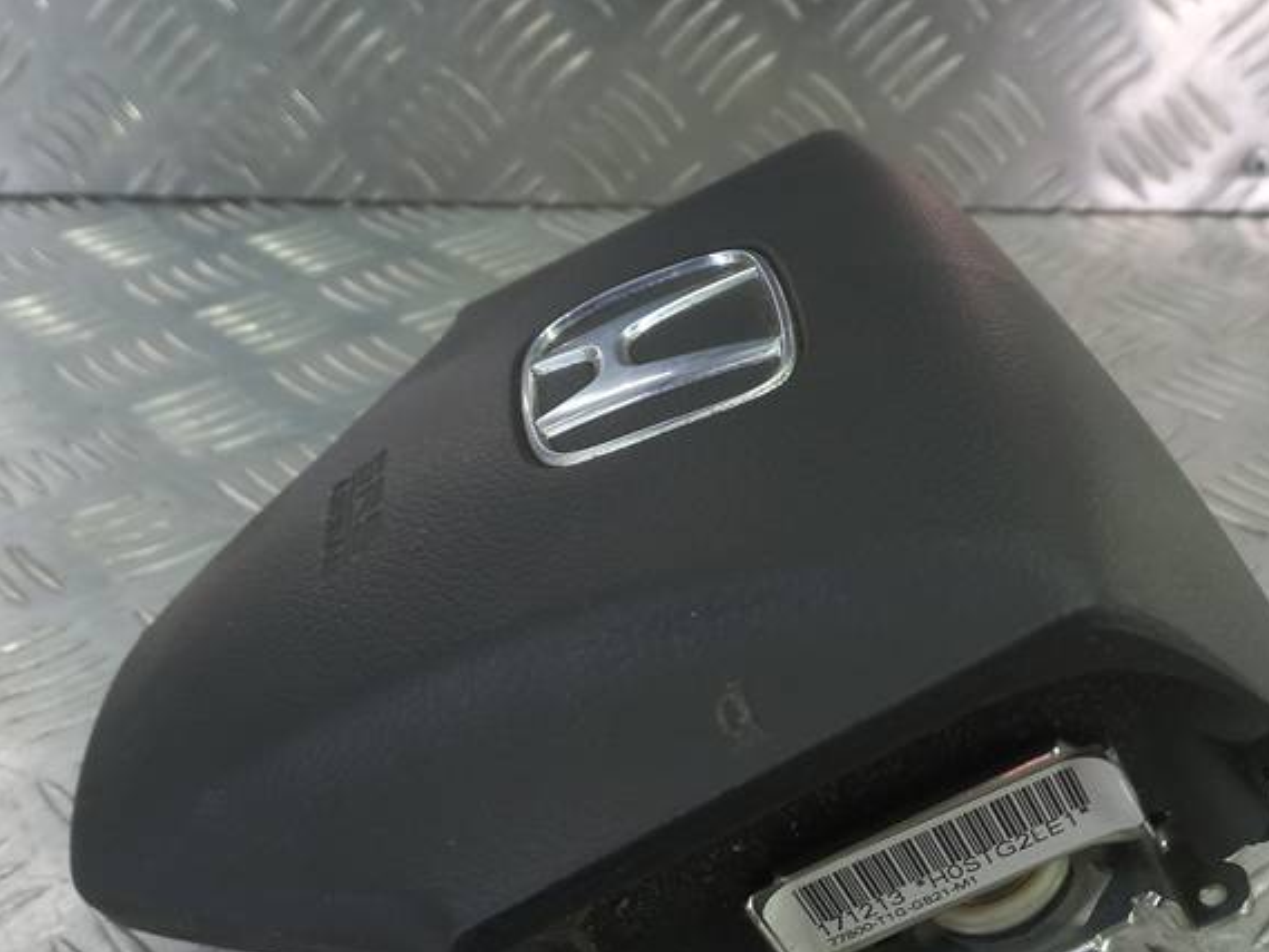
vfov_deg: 31.9
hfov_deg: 42.0
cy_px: 640
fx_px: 1650
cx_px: 709
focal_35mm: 45
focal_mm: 4.6
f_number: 1.8
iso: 64
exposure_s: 1/50
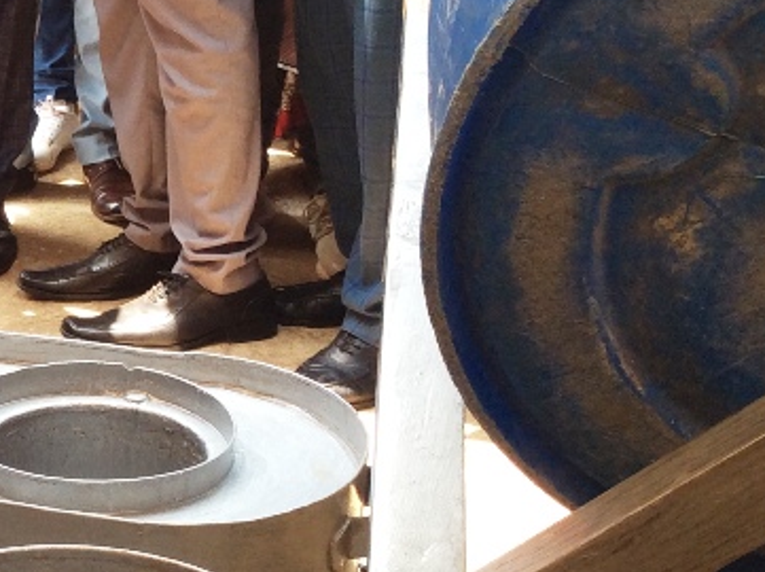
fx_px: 1832
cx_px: -147
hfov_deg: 21.9
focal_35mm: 83
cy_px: 335
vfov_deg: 17.7
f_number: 2.4
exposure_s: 1/126
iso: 32
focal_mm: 3.3
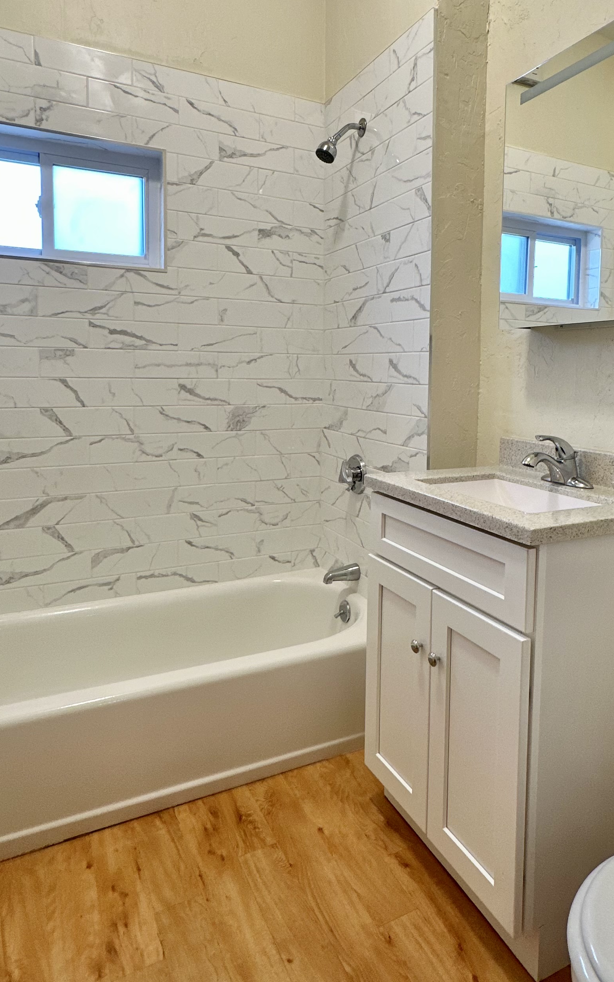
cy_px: 409
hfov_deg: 50.7
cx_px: 373
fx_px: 643
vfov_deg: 74.2
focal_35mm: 24
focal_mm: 2.22
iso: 100
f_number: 2.2
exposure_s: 1/60
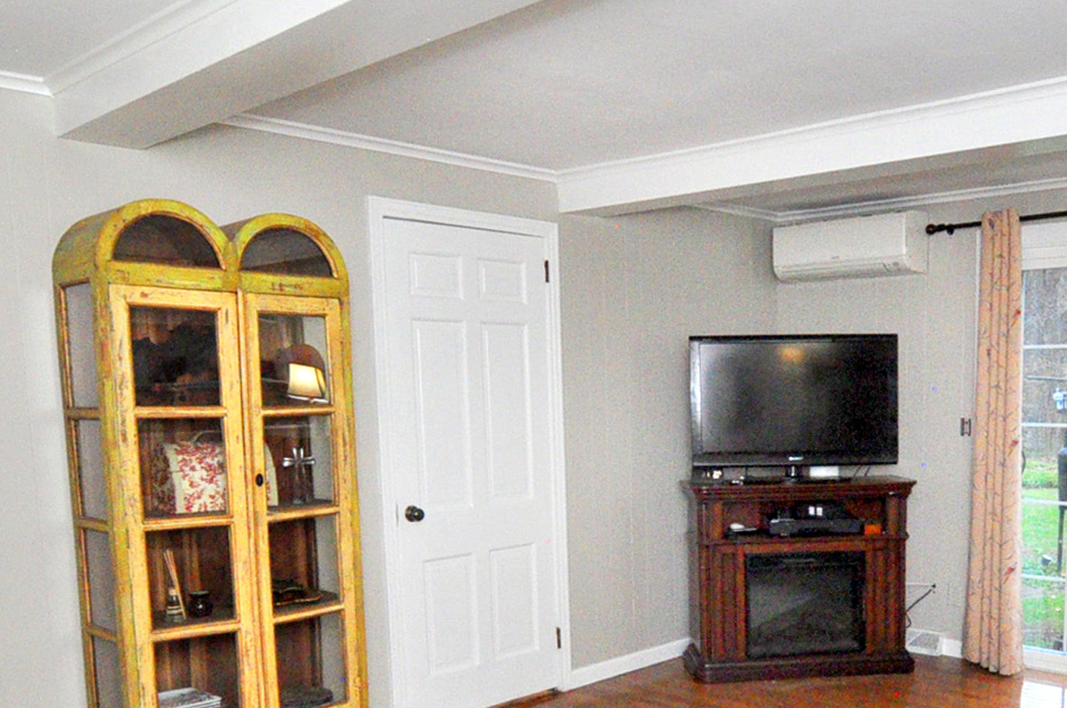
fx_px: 977
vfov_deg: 38.1
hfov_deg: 56.4
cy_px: 589
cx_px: 687
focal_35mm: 33
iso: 2000
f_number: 4.5
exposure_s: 1/200
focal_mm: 10
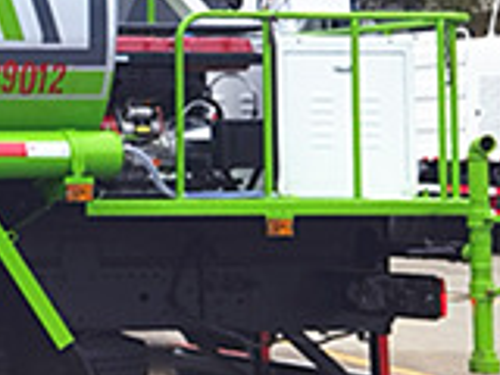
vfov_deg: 11.0
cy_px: 94
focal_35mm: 135
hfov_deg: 12.1
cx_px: -650
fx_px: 1950
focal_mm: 6.71
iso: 50
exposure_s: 1/1144
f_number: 1.9
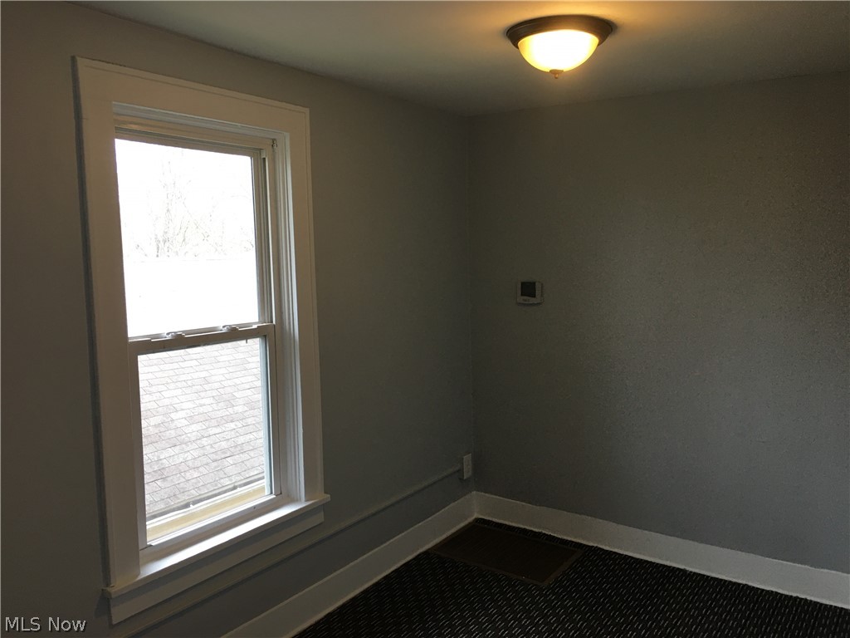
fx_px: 712
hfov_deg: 61.7
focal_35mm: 29
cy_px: 319
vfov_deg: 48.2
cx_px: 425
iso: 32
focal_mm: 4.15
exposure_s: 1/30
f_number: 2.2
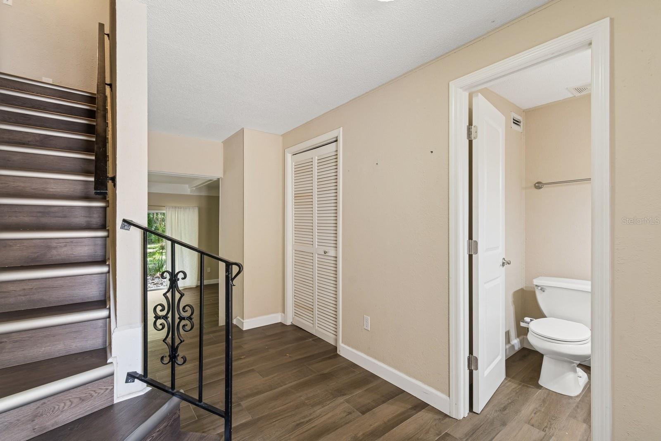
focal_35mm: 15
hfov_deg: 100.4
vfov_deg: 77.3
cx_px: 330
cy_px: 220
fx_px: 275
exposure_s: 1/5
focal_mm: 10
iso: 200
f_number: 8
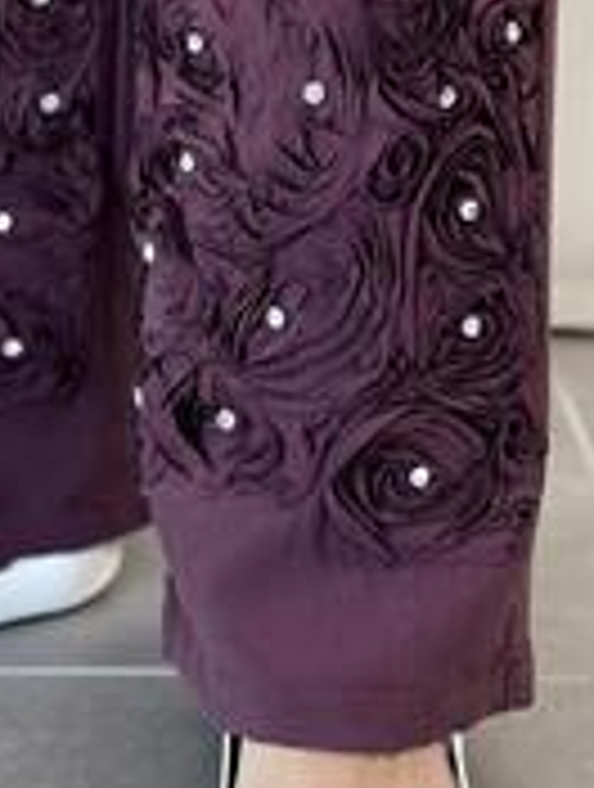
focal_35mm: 113
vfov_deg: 17.2
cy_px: 128
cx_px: 176
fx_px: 2576
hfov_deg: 13.1
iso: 80
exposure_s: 1/157
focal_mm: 6.86
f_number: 1.78
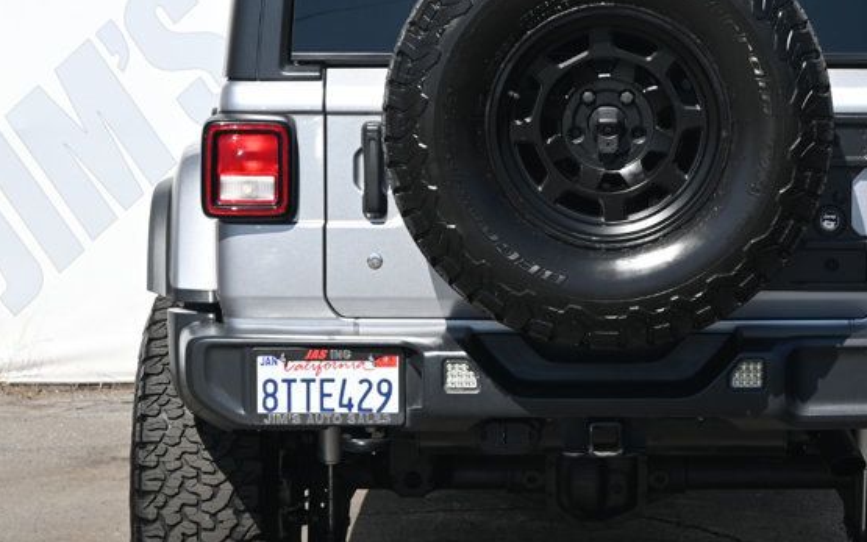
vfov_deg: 10.3
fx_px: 3000
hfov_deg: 16.4
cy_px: 177
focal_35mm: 127
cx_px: 595
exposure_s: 1/250
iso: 140
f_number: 6
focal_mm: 45
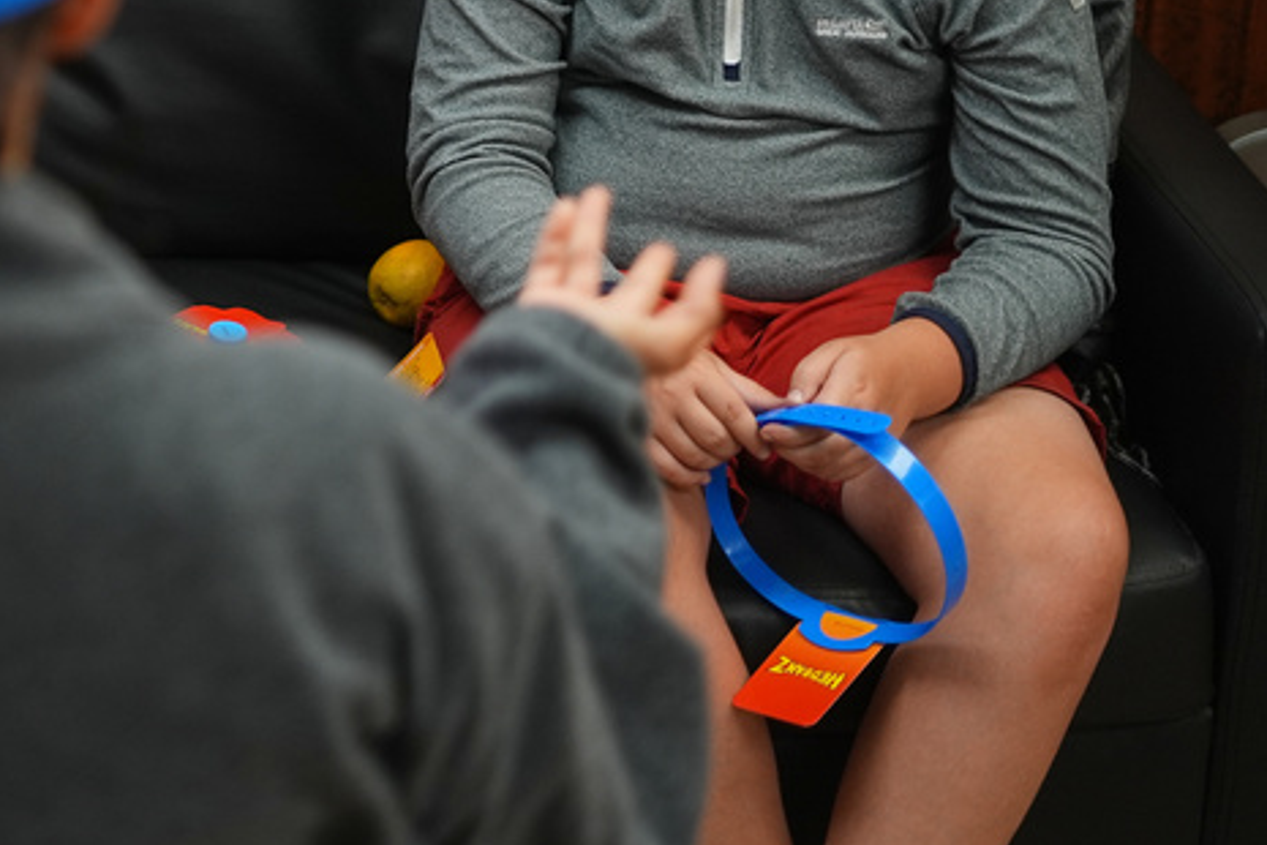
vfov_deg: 12.3
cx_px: -8
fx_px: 3871
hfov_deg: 18.1
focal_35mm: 110
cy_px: 23
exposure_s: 1/200
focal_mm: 50
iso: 640
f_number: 1.8
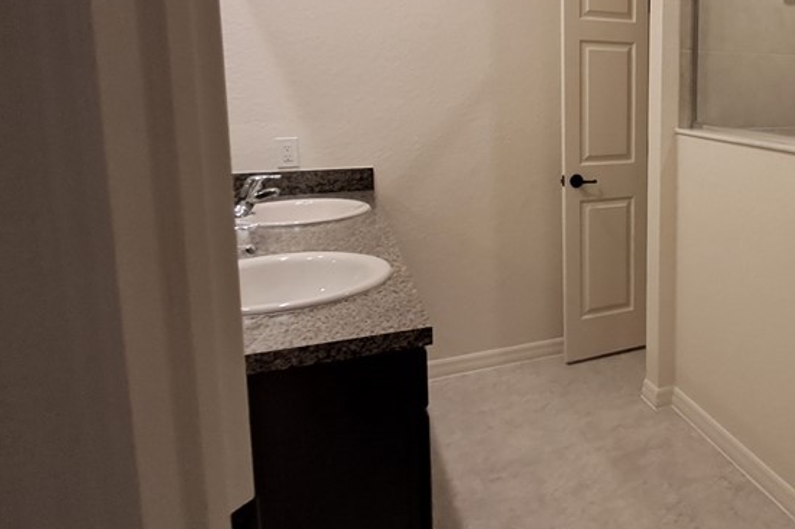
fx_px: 684
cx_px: 707
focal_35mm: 31
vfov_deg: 41.6
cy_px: 169
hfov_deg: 53.3
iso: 160
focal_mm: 1.64
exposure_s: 1/40
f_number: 2.2
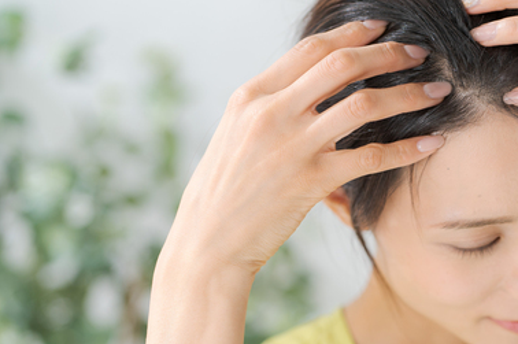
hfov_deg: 14.2
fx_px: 2069
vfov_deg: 9.5
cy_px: 192
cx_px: 345
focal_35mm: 144
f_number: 3.2
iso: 250
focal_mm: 85
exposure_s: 1/125
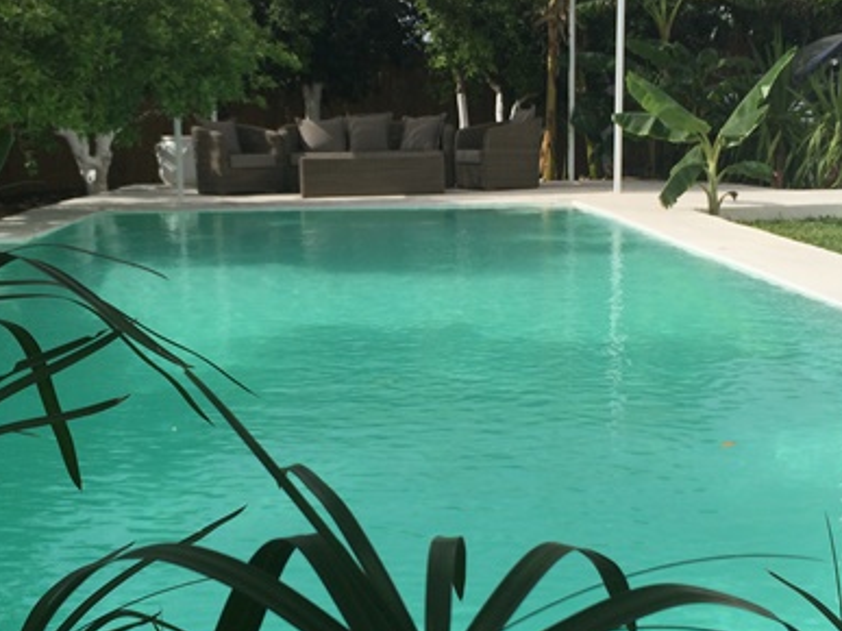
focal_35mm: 48
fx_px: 1167
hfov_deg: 39.7
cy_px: 333
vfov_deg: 30.2
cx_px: 439
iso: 32
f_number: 2.2
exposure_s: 1/2740
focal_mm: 4.15
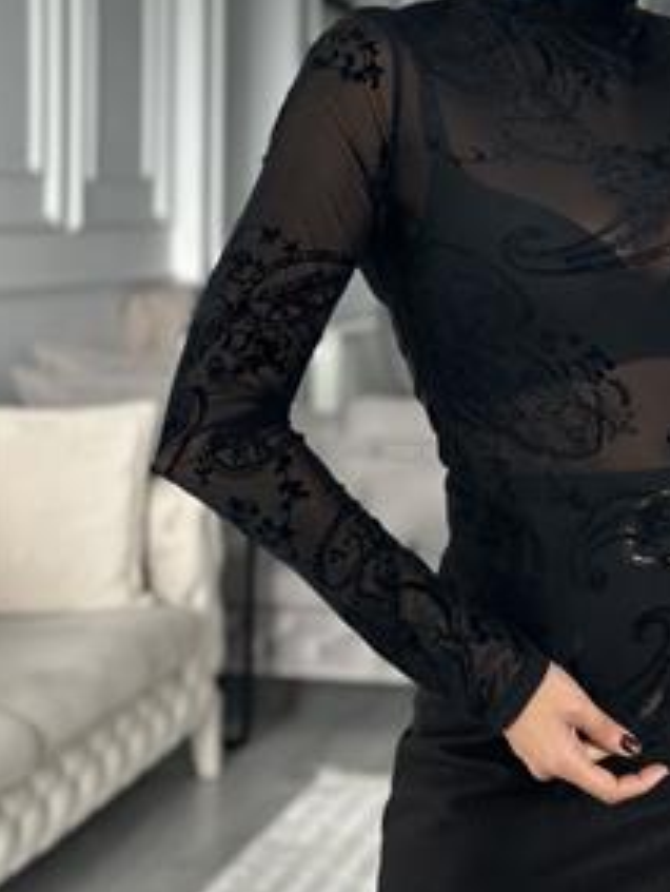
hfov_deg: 17.0
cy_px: 361
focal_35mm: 86
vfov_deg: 22.7
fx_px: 2216
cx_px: 585
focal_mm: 6.86
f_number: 1.78
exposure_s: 1/68
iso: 125
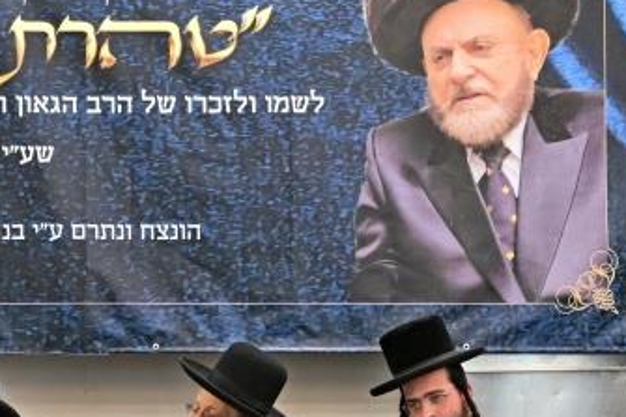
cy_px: 344
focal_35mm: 153
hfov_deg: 13.2
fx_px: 2659
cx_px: -65
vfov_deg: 8.9
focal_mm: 33.5
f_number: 4
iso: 320
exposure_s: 1/320
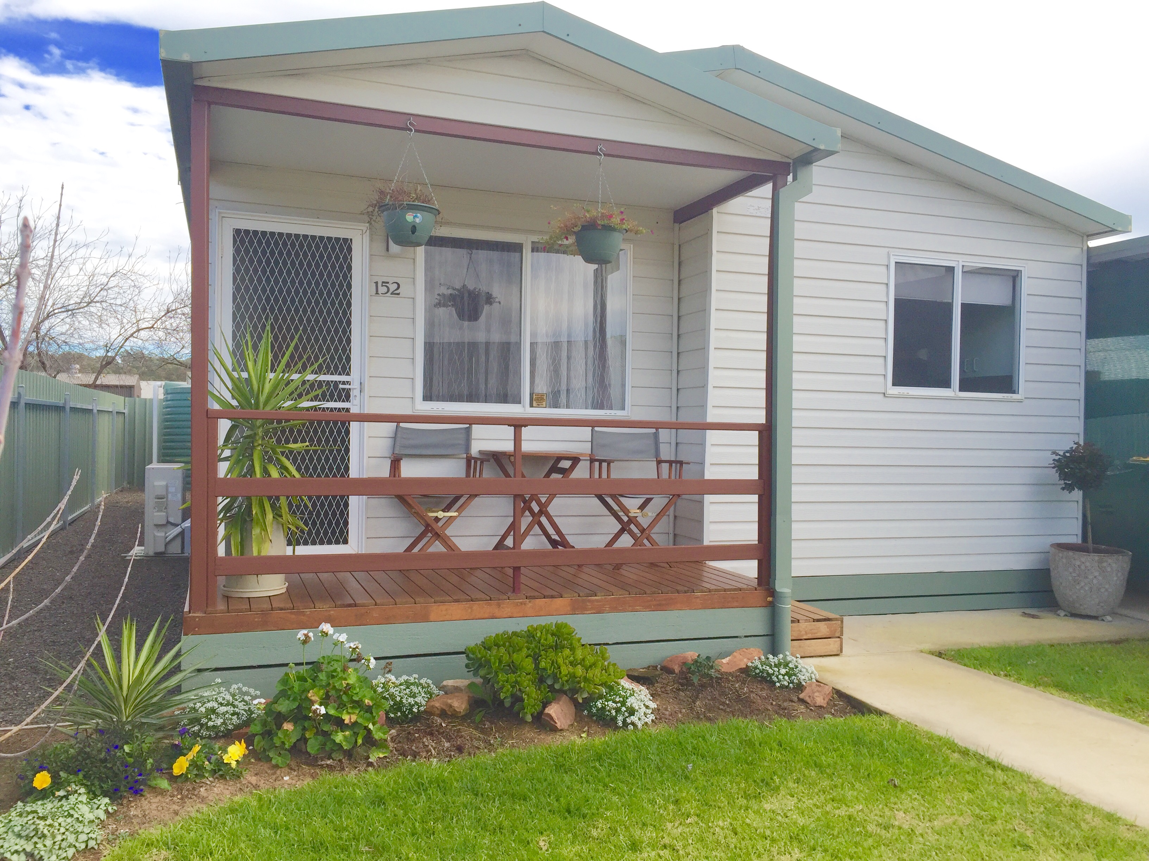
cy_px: 430
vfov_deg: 48.2
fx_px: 963
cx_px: 574
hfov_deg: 61.7
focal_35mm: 29
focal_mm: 4.15
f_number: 2.2
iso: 32
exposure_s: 1/824
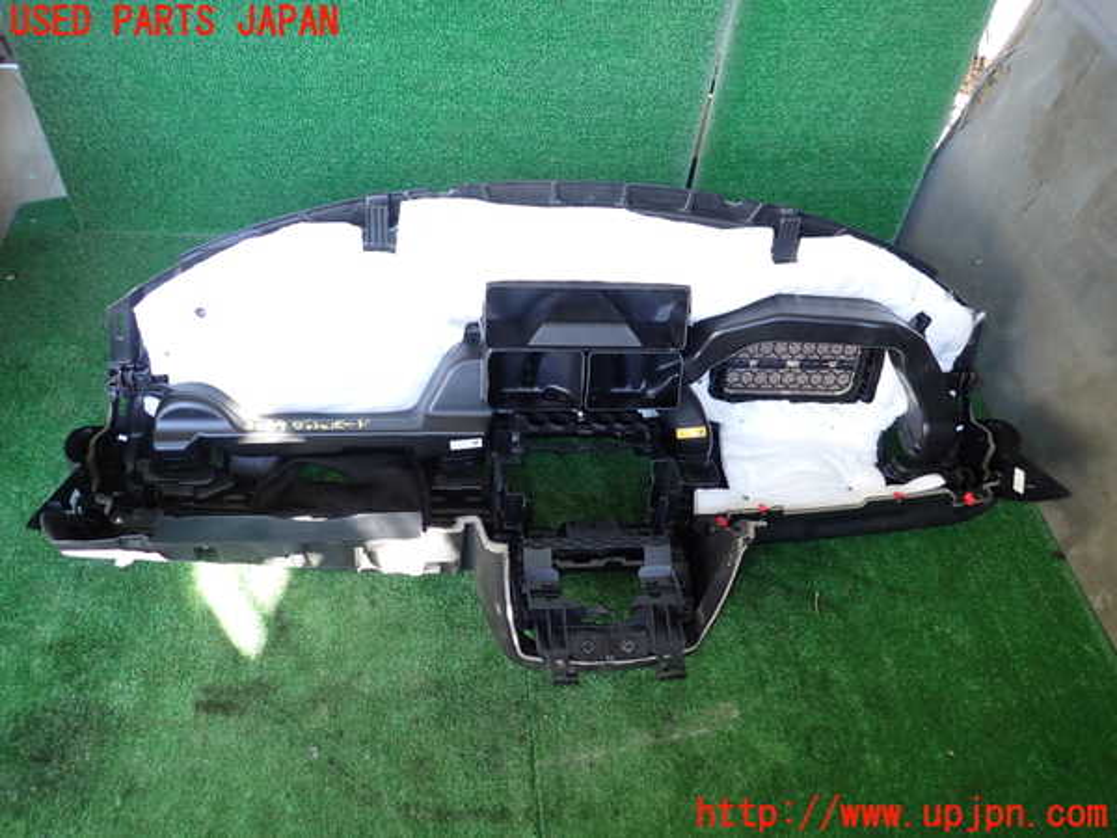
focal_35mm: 25
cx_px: 558
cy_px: 419
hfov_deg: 69.4
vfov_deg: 54.9
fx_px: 807
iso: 200
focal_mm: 4.5
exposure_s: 1/100
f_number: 2
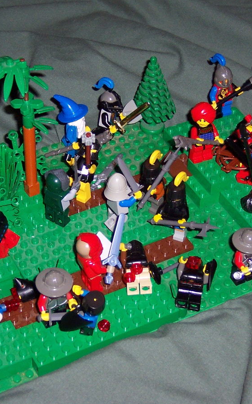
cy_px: 202
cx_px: 151
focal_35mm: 118
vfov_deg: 17.7
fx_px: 1297
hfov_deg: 11.1
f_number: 4
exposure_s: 1/90
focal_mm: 12.8
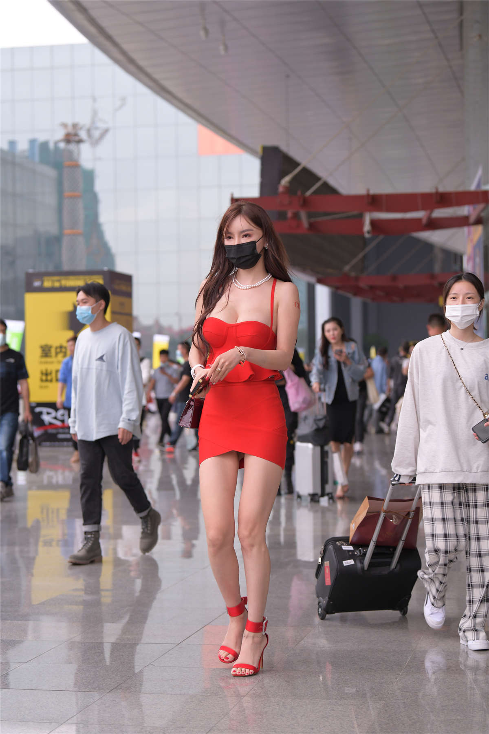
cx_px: 244
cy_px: 367
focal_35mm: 75
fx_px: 1528
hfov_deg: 18.2
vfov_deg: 27.0
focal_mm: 75
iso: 800
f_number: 3.5
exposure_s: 1/400
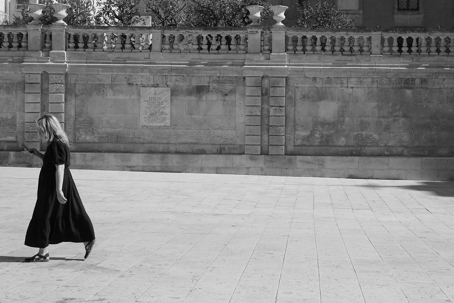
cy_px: 132
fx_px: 719
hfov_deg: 34.8
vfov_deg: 23.8
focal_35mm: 57
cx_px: 291
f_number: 8
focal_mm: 35
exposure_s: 1/750
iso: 200
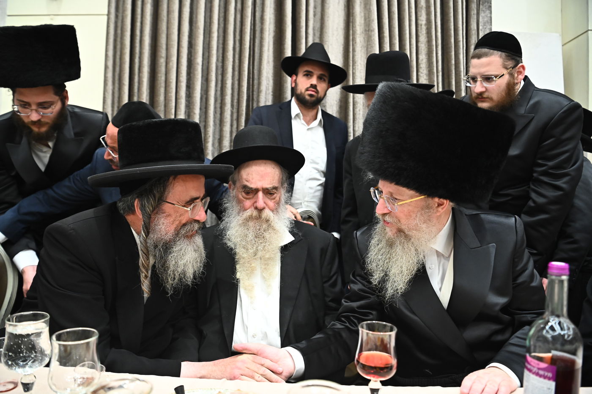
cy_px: 197
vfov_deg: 53.1
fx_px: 394
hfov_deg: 73.8
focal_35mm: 24
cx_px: 296
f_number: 3.5
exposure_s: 1/200
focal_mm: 24
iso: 3200
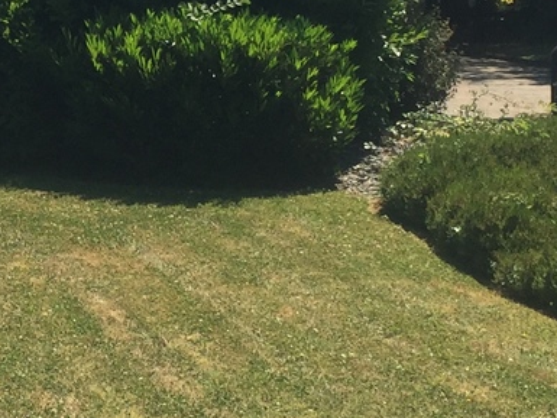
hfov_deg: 17.2
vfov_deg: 13.1
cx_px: 54
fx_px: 1819
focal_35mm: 113
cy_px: 118
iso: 32
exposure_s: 1/1582
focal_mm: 4.15
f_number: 2.2
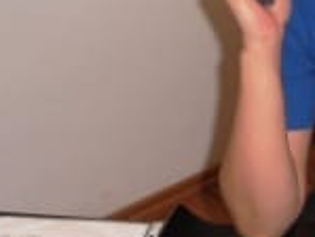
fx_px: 1093
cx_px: 416
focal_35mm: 120
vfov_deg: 12.3
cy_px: 32
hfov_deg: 15.6
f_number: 3.9
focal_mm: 7.15
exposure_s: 1/40
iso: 125
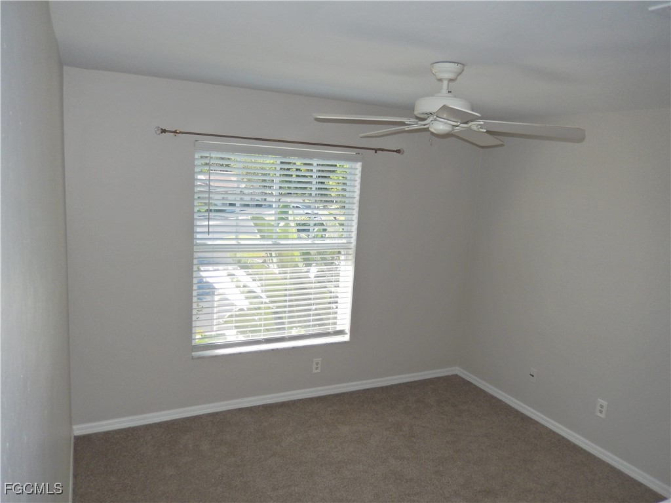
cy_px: 252
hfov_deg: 69.4
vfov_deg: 54.9
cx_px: 336
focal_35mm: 25
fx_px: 485
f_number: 3.4
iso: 125
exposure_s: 1/250
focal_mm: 4.5
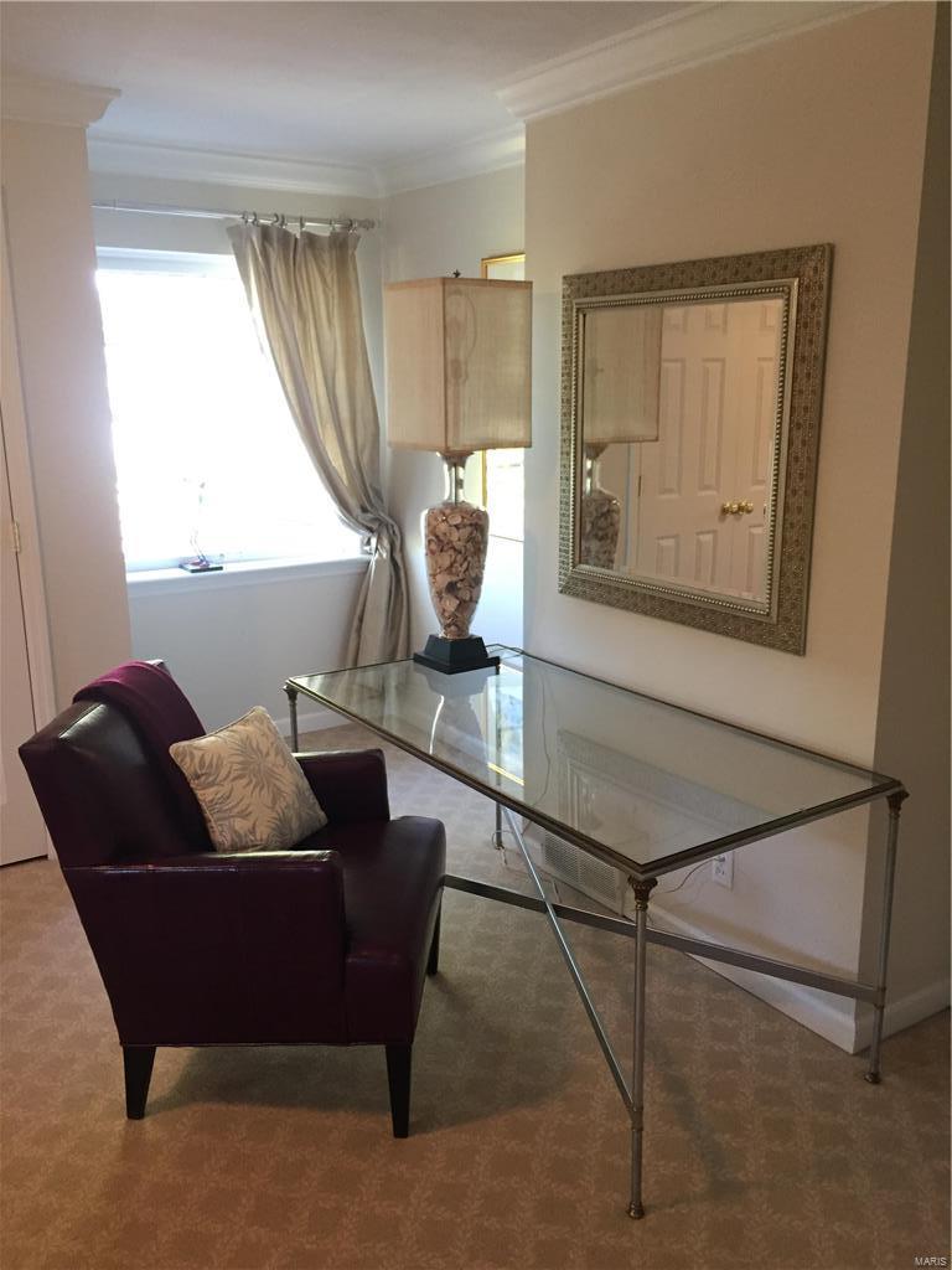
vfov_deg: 61.7
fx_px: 1063
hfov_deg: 48.2
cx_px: 476
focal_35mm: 29
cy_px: 635
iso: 160
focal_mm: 4.15
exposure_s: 1/30
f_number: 2.2
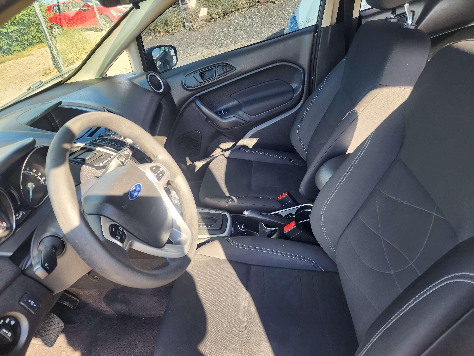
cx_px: 237
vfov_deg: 58.9
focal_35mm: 23
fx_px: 315
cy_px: 178
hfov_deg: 73.9
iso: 64
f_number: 1.8
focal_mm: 6.4
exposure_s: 1/180
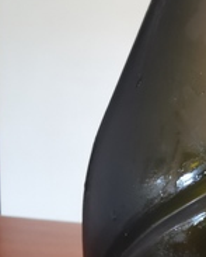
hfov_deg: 24.1
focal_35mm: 60
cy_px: 218
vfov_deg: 30.4
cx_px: 217
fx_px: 456
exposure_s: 1/25
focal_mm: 2.26
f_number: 2.2
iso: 320
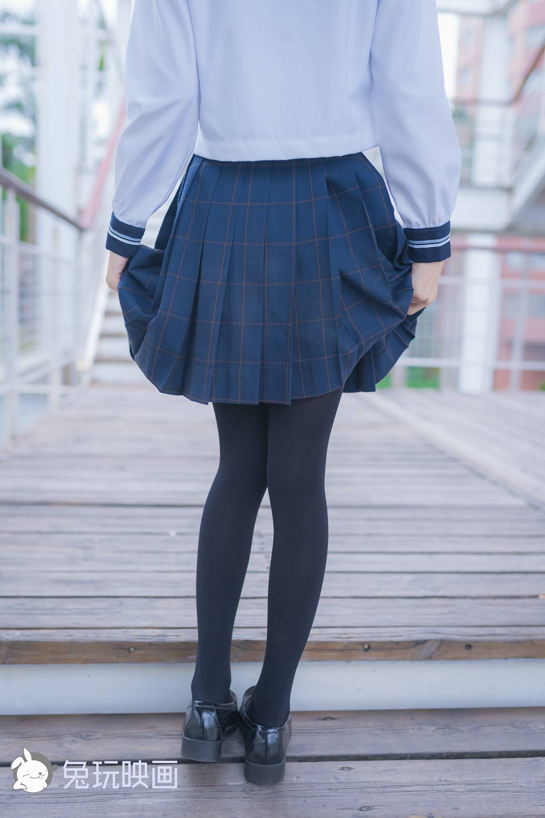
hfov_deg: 37.9
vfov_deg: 54.4
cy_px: 409
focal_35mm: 35
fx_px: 795
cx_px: 272
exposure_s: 1/320
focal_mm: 35
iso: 100
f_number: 2
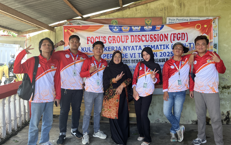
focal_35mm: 30
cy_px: 60
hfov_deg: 62.9
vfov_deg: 41.7
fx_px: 189
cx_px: 120
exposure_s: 1/122
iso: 50
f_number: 1.6
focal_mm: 5.1
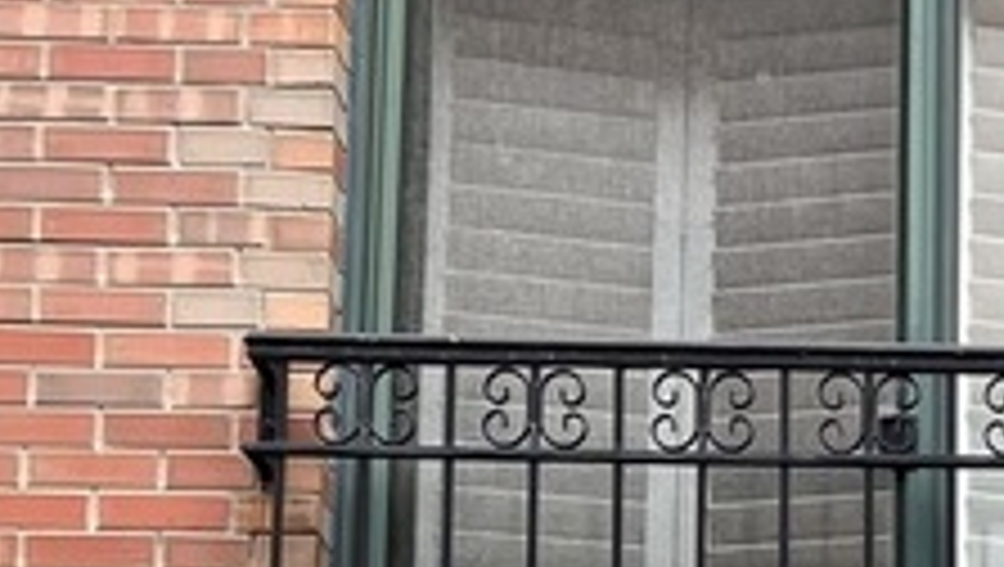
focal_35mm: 137
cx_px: 1594
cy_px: 1359
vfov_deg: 8.2
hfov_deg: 14.4
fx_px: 3651
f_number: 1.5
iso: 32
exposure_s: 1/121
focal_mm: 5.7
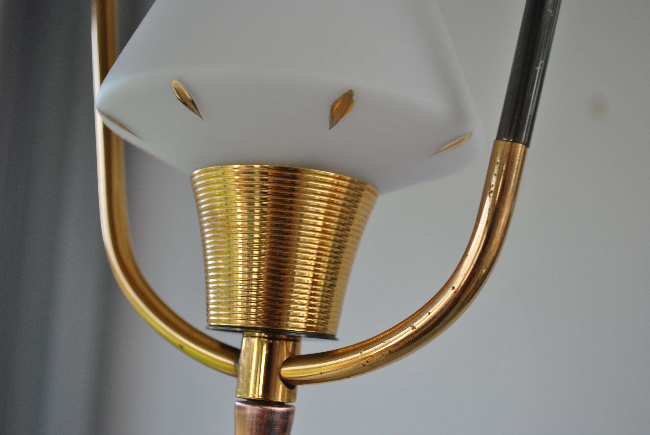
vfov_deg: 28.2
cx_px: 325
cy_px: 218
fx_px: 868
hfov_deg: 41.1
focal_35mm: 48
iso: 200
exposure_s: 1/100
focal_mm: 32
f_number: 5
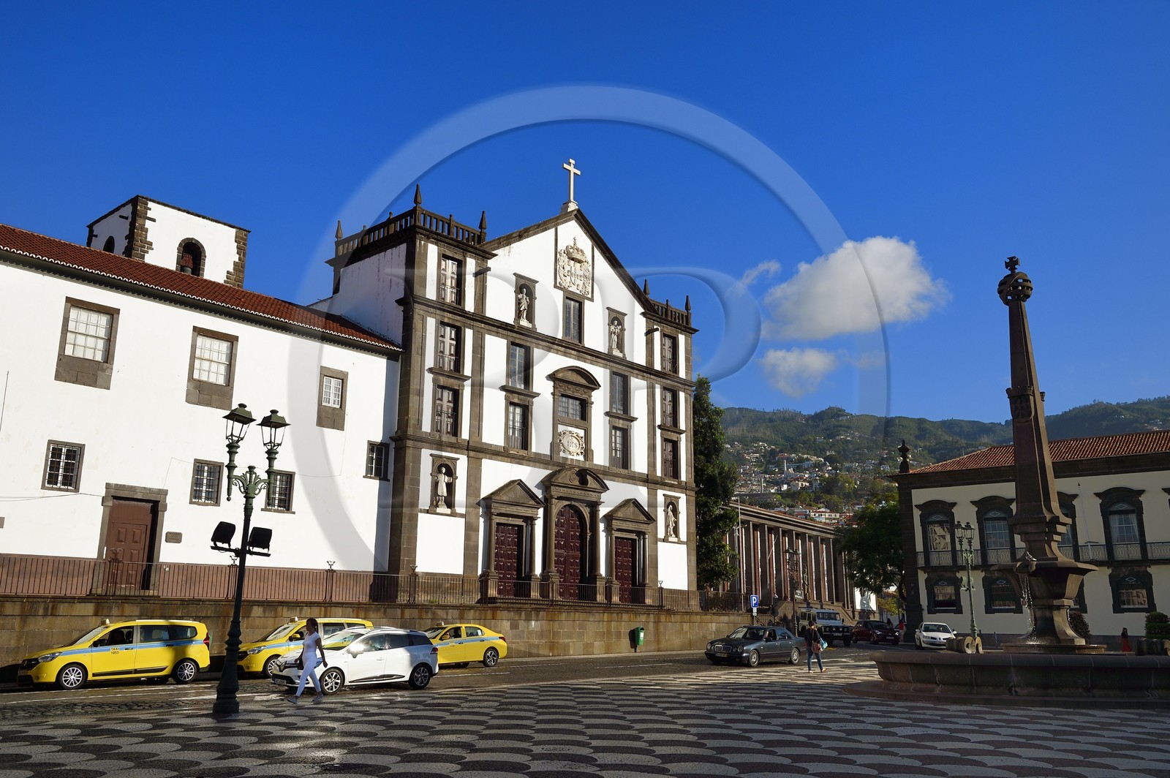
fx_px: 1039
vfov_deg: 41.0
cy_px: 389
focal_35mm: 32
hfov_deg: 58.8
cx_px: 585
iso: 200
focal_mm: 32
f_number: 10
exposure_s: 1/800
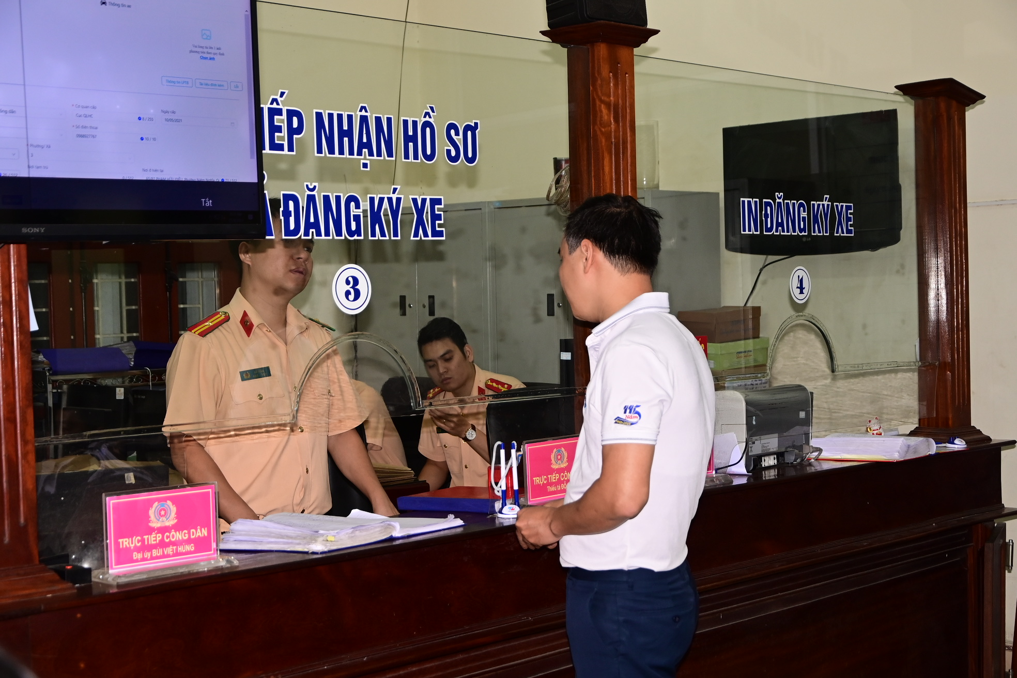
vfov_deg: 26.0
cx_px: 508
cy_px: 339
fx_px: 1469
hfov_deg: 38.2
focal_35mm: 52
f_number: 4.5
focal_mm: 35
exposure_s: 1/200
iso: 500
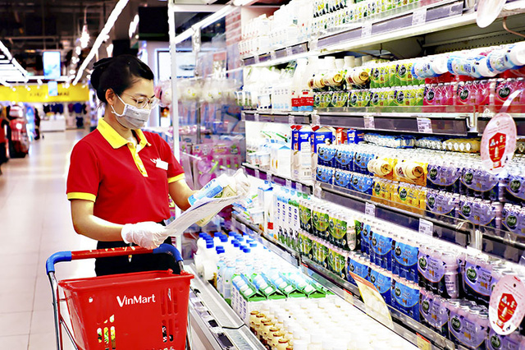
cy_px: 175
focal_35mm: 53
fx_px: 772
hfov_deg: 37.5
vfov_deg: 25.5
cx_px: 262
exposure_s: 1/150
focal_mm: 35
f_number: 4
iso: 400
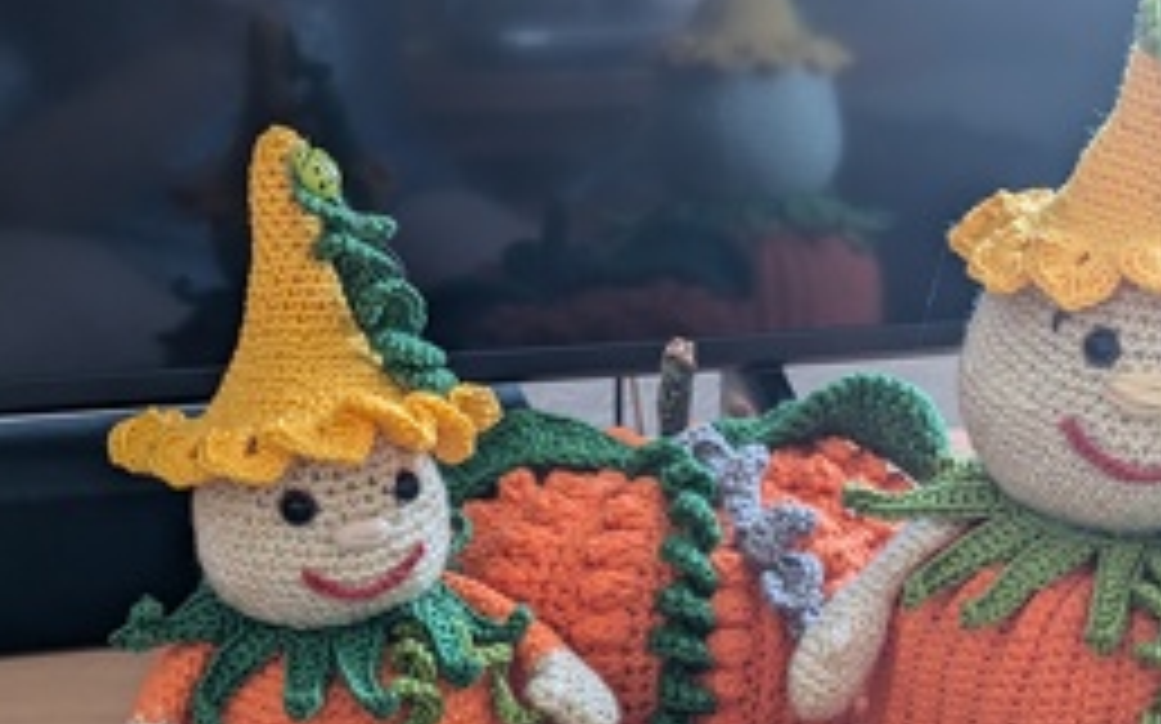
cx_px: 763
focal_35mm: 69
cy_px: 542
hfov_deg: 29.6
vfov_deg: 18.7
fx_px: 2182
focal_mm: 6.81
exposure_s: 1/41.8
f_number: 1.85
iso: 181
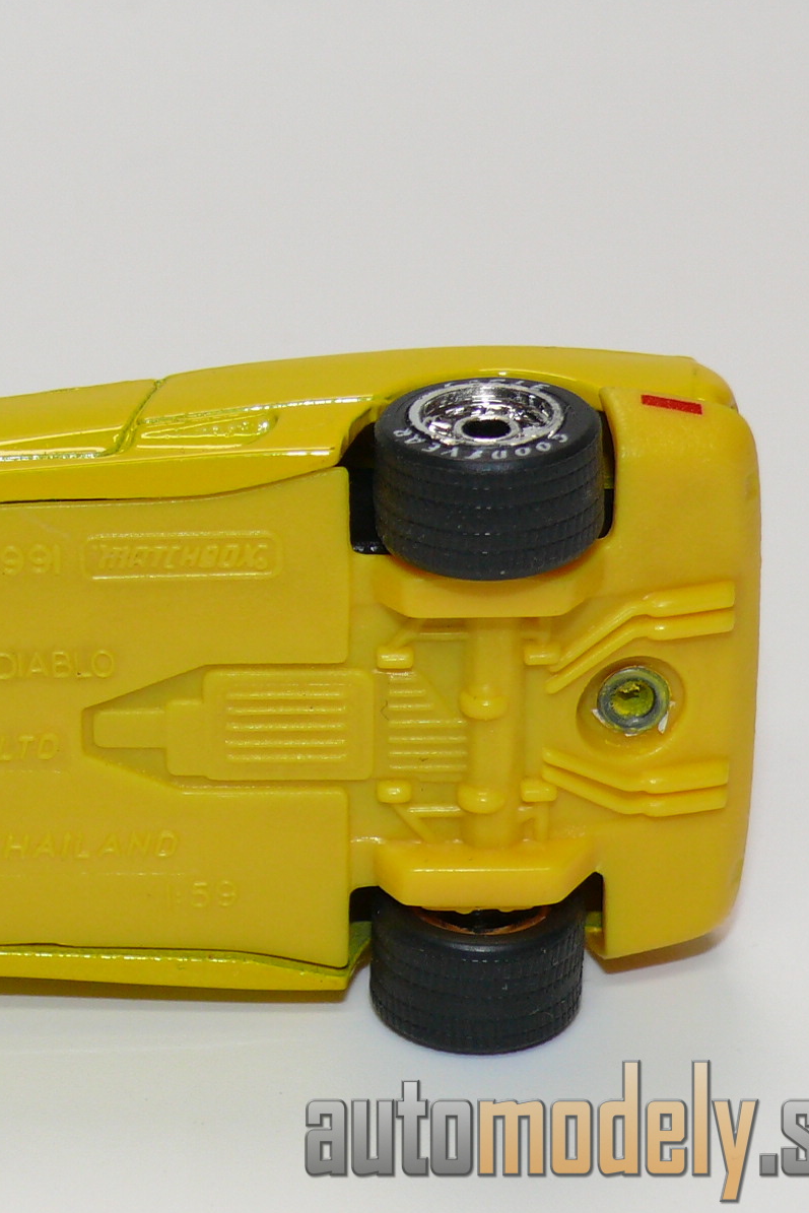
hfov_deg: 9.6
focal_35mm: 142
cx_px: 71
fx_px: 4785
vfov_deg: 14.4
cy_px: 606
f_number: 4
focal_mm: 13.3
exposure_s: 1/30
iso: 100
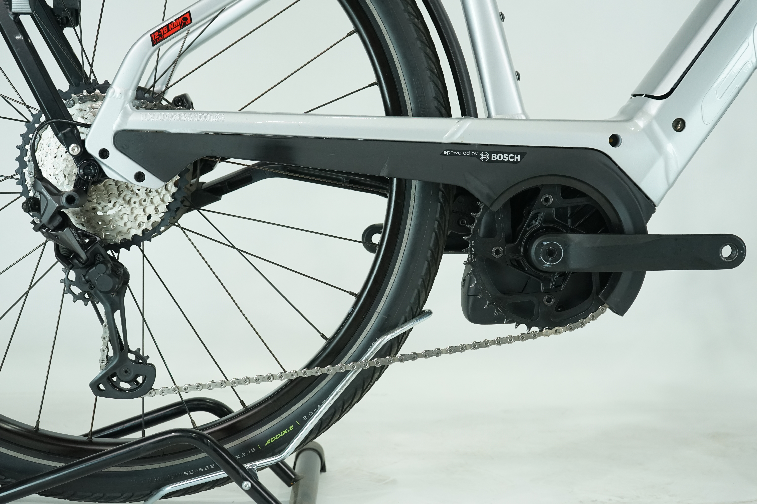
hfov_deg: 38.9
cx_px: 378
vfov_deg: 26.5
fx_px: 1072
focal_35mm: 51
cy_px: 252
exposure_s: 1/200
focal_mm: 51
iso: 1600
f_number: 5.6
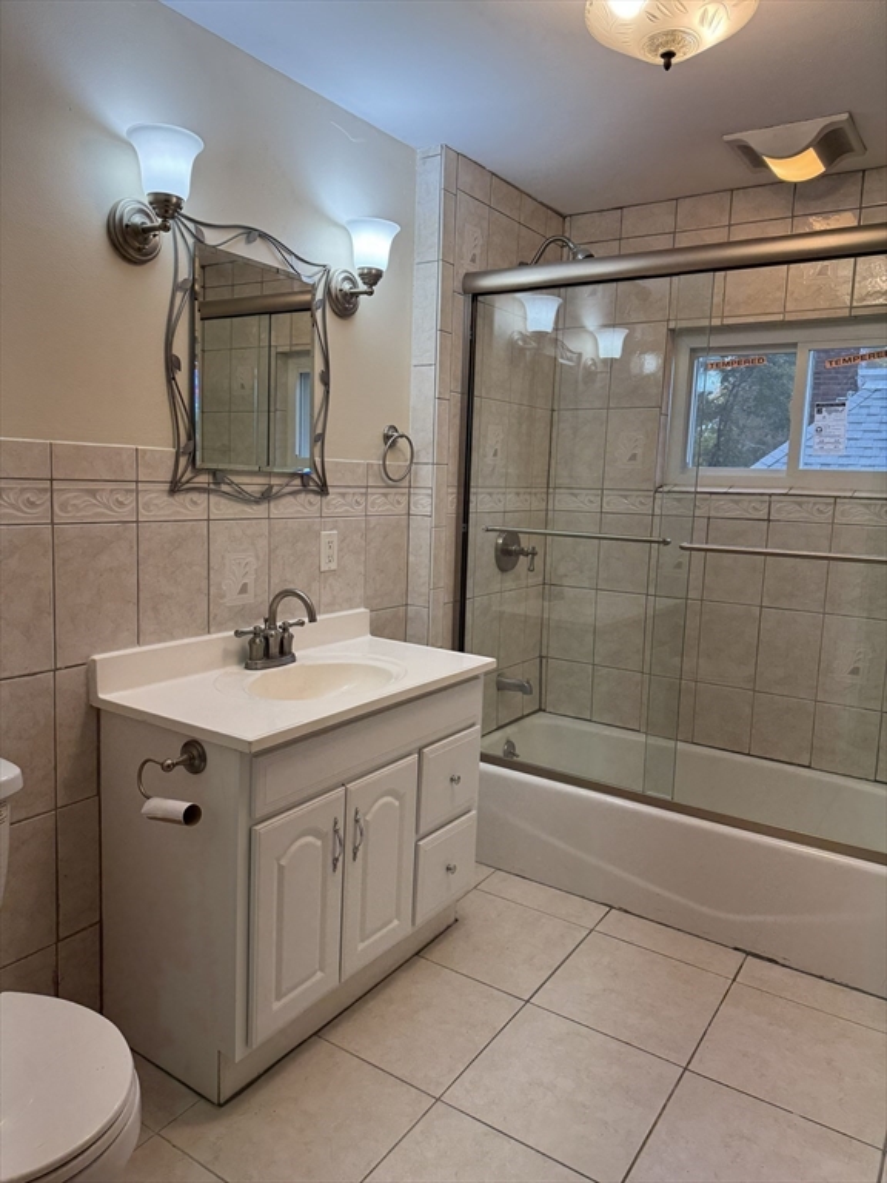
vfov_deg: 71.6
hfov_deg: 56.8
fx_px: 820
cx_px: 444
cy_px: 592
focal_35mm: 24
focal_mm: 6.76
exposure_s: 1/129
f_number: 1.78
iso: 100
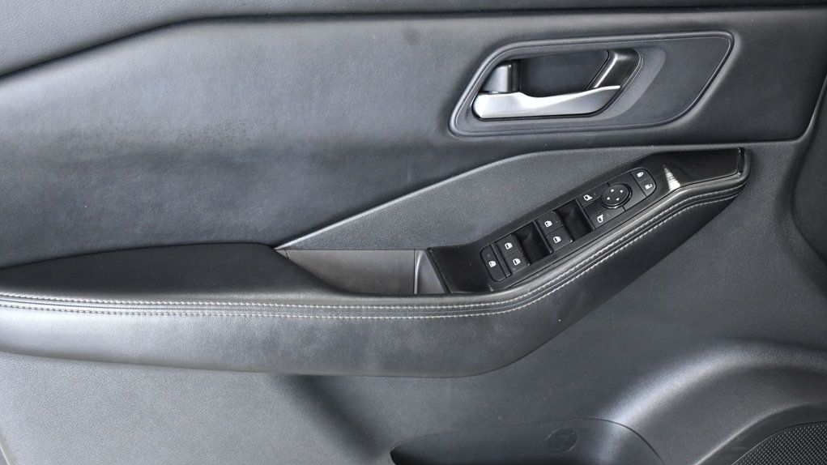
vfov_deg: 19.1
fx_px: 1381
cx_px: 414
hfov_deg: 33.3
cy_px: 250
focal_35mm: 63
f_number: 5
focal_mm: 40
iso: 2500
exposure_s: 1/100
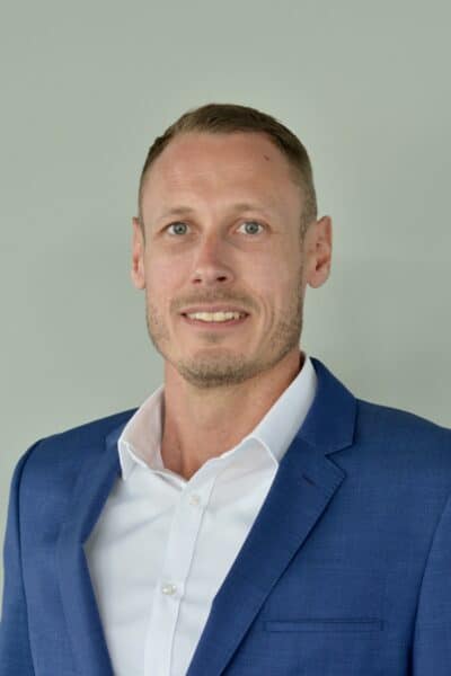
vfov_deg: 27.0
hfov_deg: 18.2
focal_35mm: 75
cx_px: 226
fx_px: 1409
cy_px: 338
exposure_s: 1/60
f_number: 5.6
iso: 360
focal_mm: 50
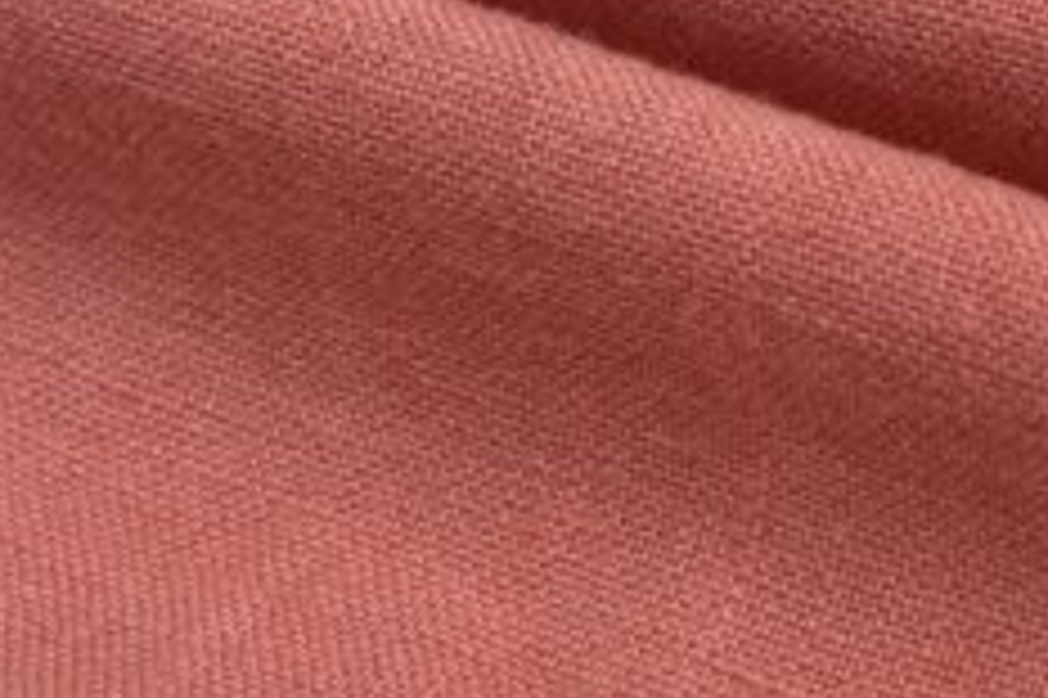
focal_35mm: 177
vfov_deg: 7.7
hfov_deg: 11.5
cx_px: 1030
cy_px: 52
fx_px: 5151
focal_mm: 55
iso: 100
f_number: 11
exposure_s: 1/125
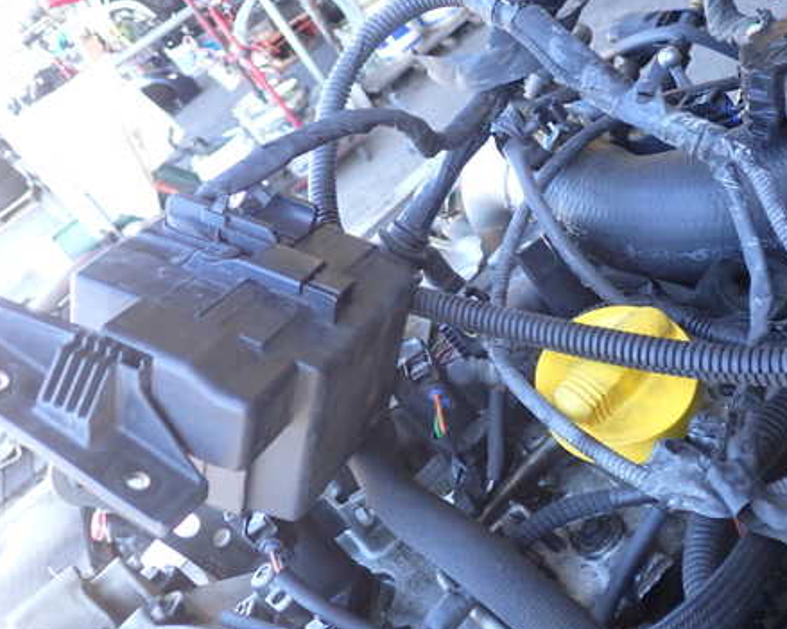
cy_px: 281
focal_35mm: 40
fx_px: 931
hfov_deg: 45.3
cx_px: 502
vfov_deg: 37.3
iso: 200
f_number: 2.3
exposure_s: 1/50
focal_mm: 5.4
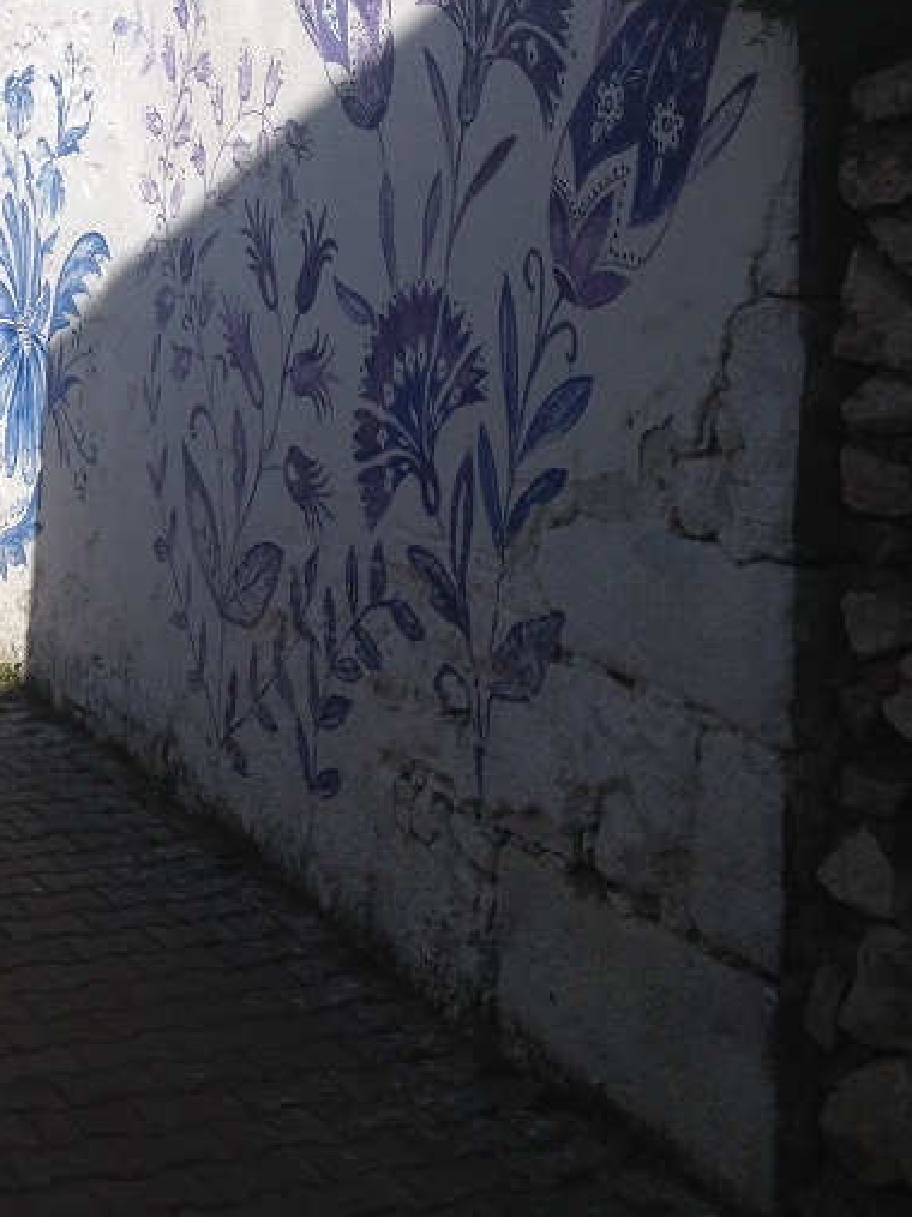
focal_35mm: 69
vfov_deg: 27.6
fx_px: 2425
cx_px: 125
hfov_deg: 20.9
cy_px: 247
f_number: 2.4
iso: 50
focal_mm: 4.28
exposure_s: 1/3953
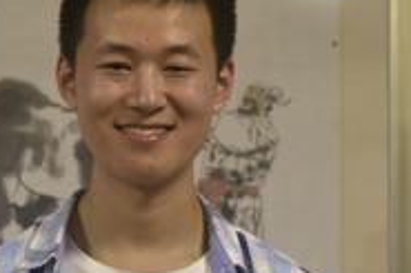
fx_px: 1893
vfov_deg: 8.2
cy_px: 208
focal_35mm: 166
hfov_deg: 12.4
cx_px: 149
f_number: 4
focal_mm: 48
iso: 2000
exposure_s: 1/50
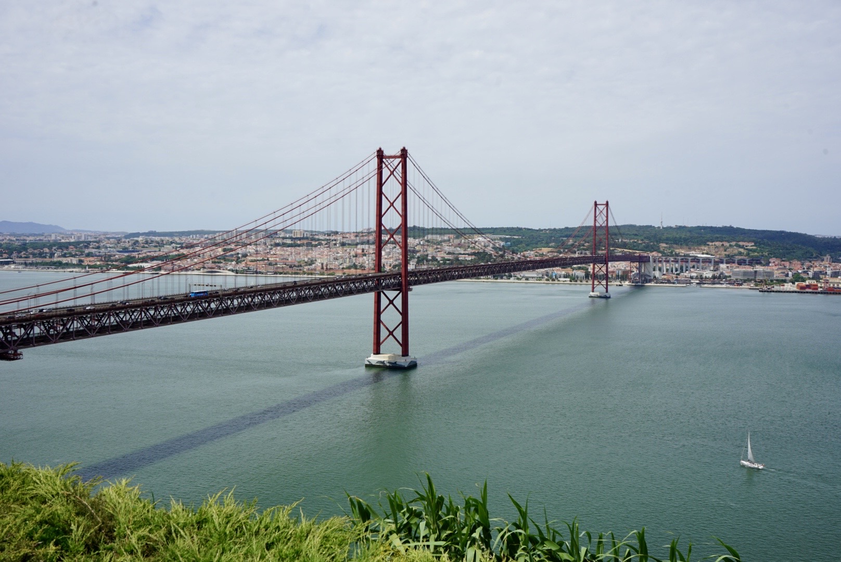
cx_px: 420
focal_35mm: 34
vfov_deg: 38.9
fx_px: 795
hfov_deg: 55.8
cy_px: 281
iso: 100
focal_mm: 34
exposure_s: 1/200
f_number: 11
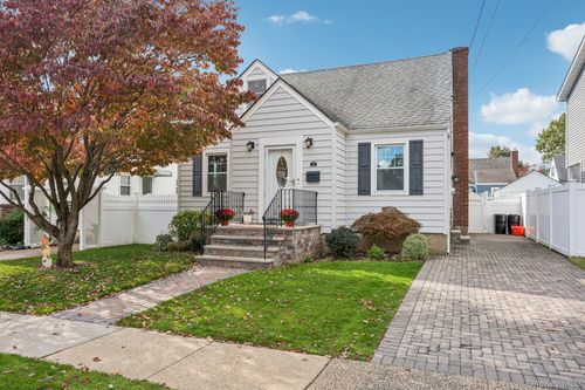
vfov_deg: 51.8
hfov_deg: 72.2
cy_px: 195
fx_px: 401
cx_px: 292
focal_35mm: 25
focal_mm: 24.7
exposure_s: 1/400
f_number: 8
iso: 400
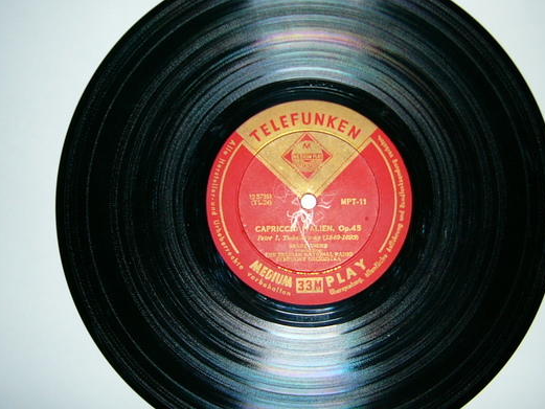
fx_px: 677
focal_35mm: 43
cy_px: 208
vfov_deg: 33.6
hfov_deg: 43.8
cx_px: 308
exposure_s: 1/60
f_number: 2.8
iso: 100
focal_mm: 5.8
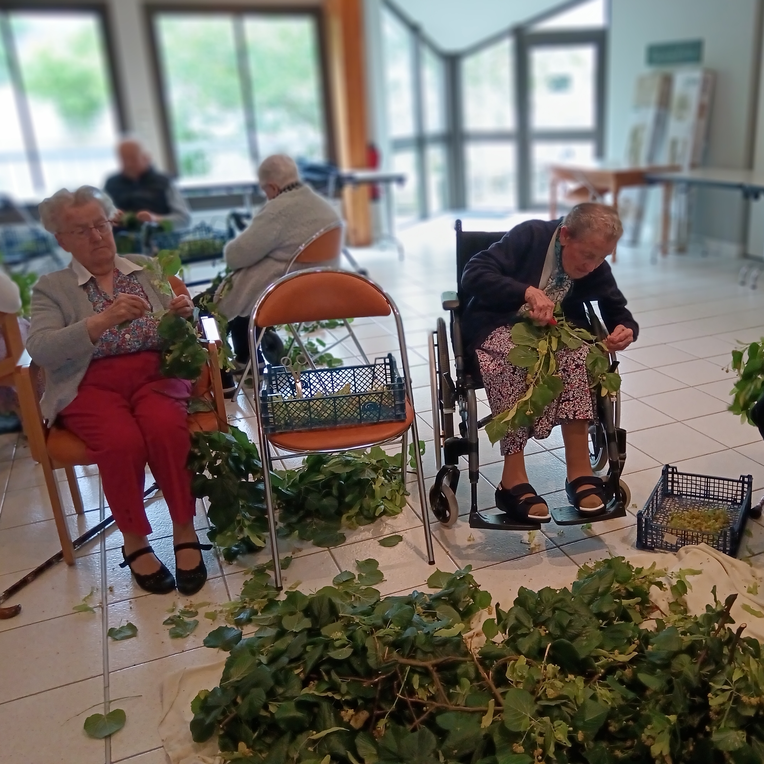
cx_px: 490
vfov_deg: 51.1
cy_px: 380
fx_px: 799
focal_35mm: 32
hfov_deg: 50.4
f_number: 4
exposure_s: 1/50
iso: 898
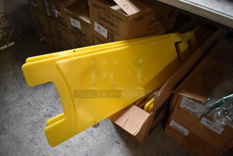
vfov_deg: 48.1
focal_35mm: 27
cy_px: 78
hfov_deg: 67.3
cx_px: 116
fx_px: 175
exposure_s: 1/125
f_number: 3.5
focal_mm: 18
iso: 900
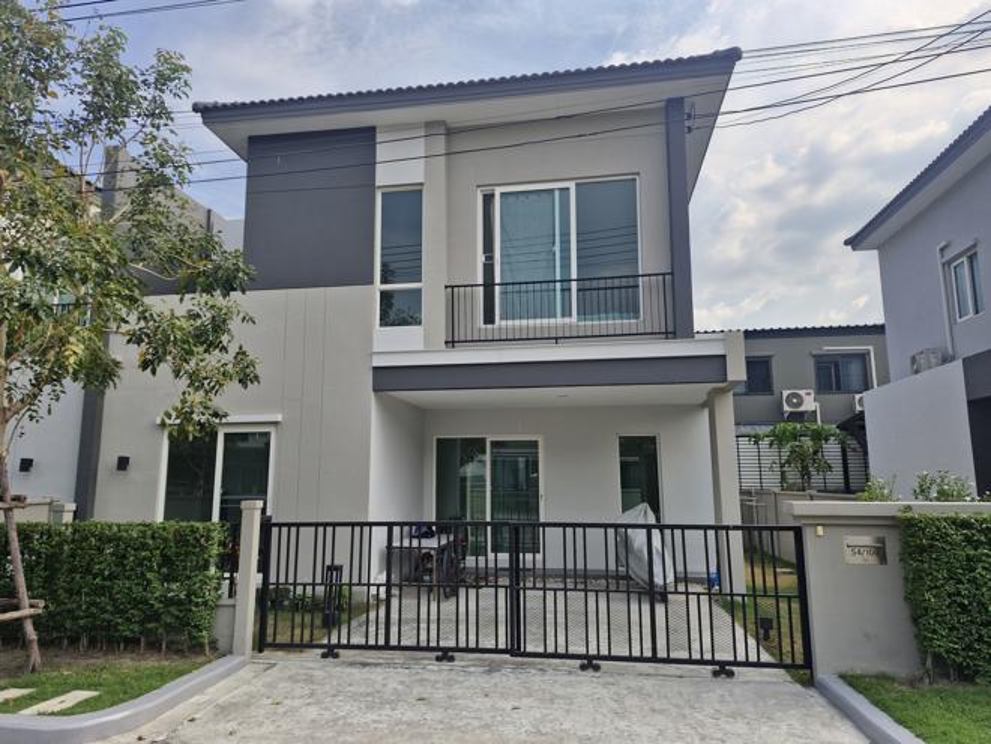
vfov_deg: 58.9
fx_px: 658
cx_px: 496
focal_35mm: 23
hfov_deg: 73.9
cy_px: 372
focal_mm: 5.54
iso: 50
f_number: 1.8
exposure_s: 1/1204
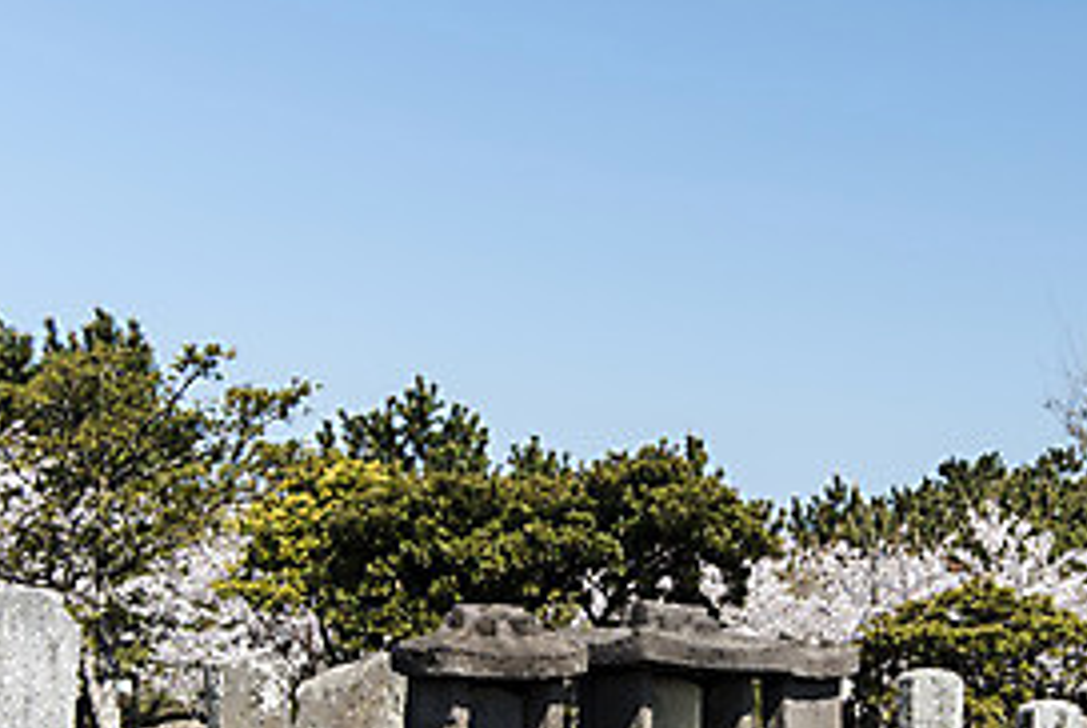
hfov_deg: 26.2
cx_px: 697
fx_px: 2327
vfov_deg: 17.6
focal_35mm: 77
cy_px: 620
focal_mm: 35
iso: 250
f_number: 4.5
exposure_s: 1/1600
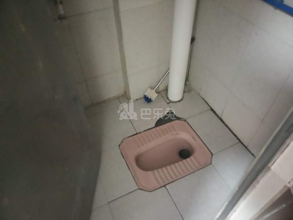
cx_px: 146
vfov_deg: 54.9
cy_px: 110
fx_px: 212
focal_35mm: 25
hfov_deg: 69.4
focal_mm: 4.42
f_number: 2
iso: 1880
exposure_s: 1/14.3
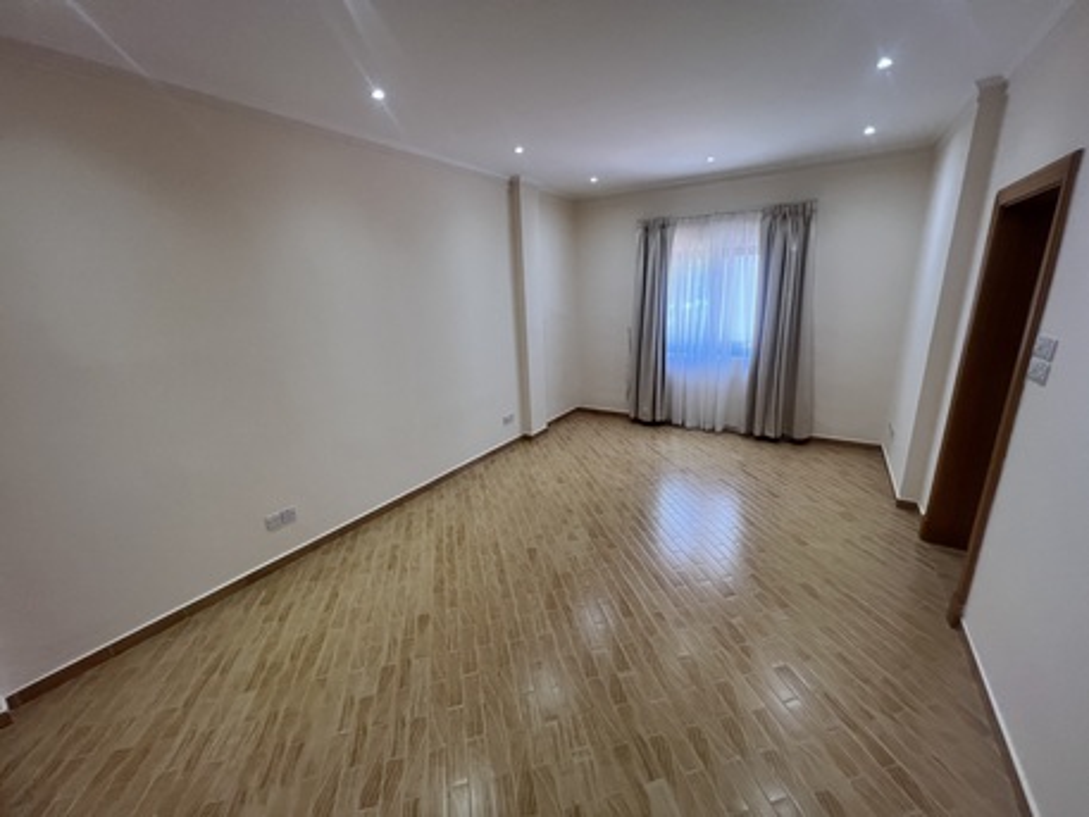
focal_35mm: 13
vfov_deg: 89.9
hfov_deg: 106.2
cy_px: 408
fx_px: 409
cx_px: 544
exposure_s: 1/100
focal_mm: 1.57
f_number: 1.8
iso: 125
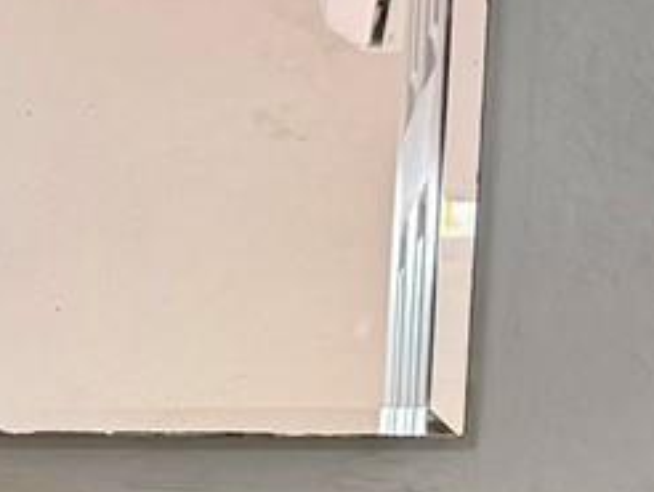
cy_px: 715
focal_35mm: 156
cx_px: -1348
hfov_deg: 9.6
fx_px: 2950
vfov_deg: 9.3
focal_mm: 6.76
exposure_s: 1/80
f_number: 1.78
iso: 200
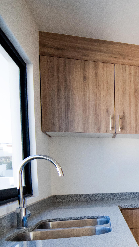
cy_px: 190
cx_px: 248
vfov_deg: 45.4
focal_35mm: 43
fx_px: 282
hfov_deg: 20.2
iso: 500
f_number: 2.8
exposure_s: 1/800
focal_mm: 14
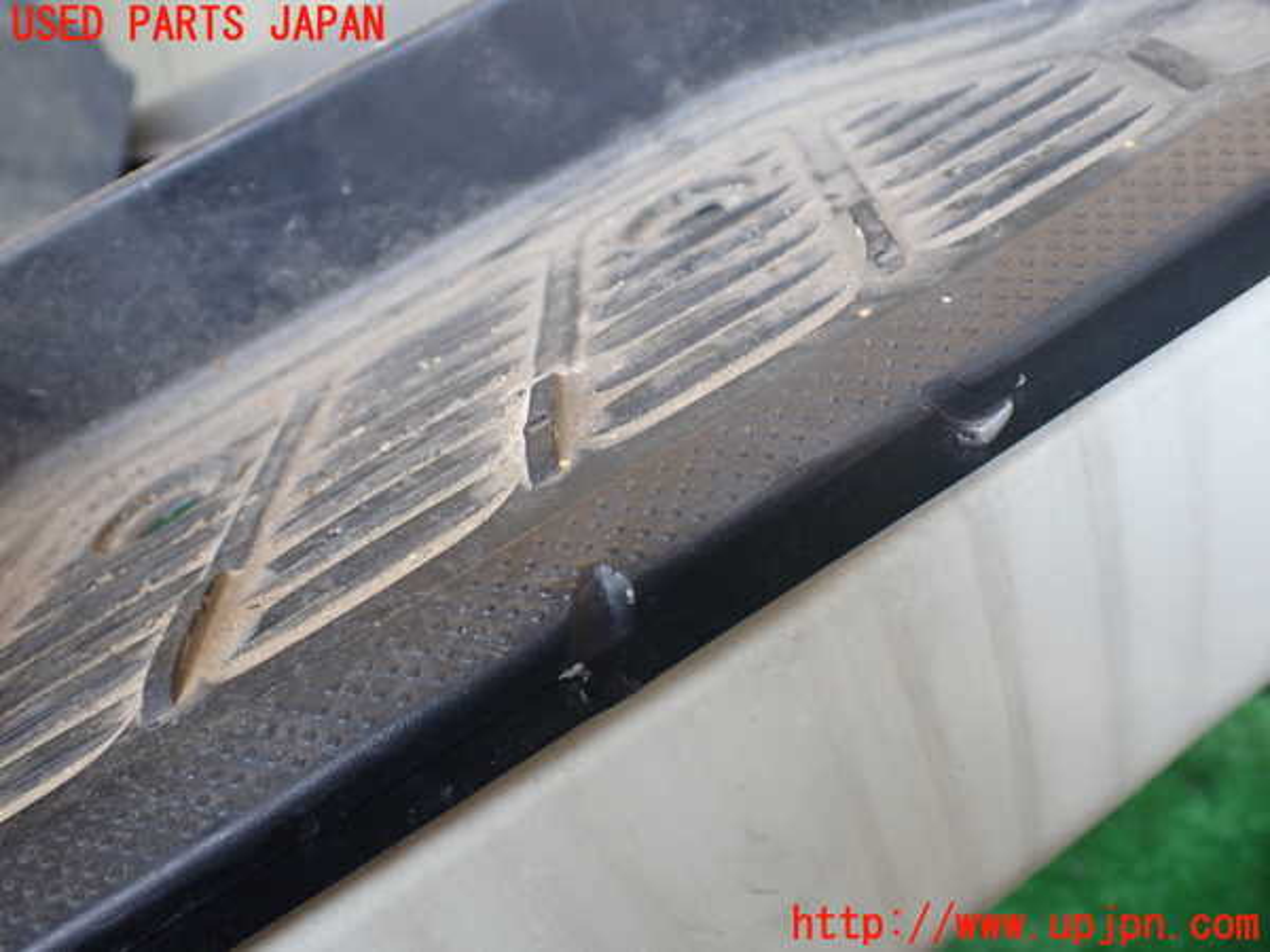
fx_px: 1101
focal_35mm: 30
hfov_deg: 60.0
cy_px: 476
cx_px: 635
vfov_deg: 46.8
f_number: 2.3
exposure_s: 1/125
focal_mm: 5.4
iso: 250
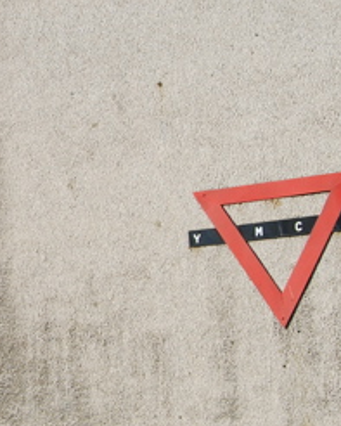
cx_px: -56
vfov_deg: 24.1
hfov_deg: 18.5
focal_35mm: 79
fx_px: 996
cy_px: 223
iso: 100
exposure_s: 1/250
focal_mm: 18
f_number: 8
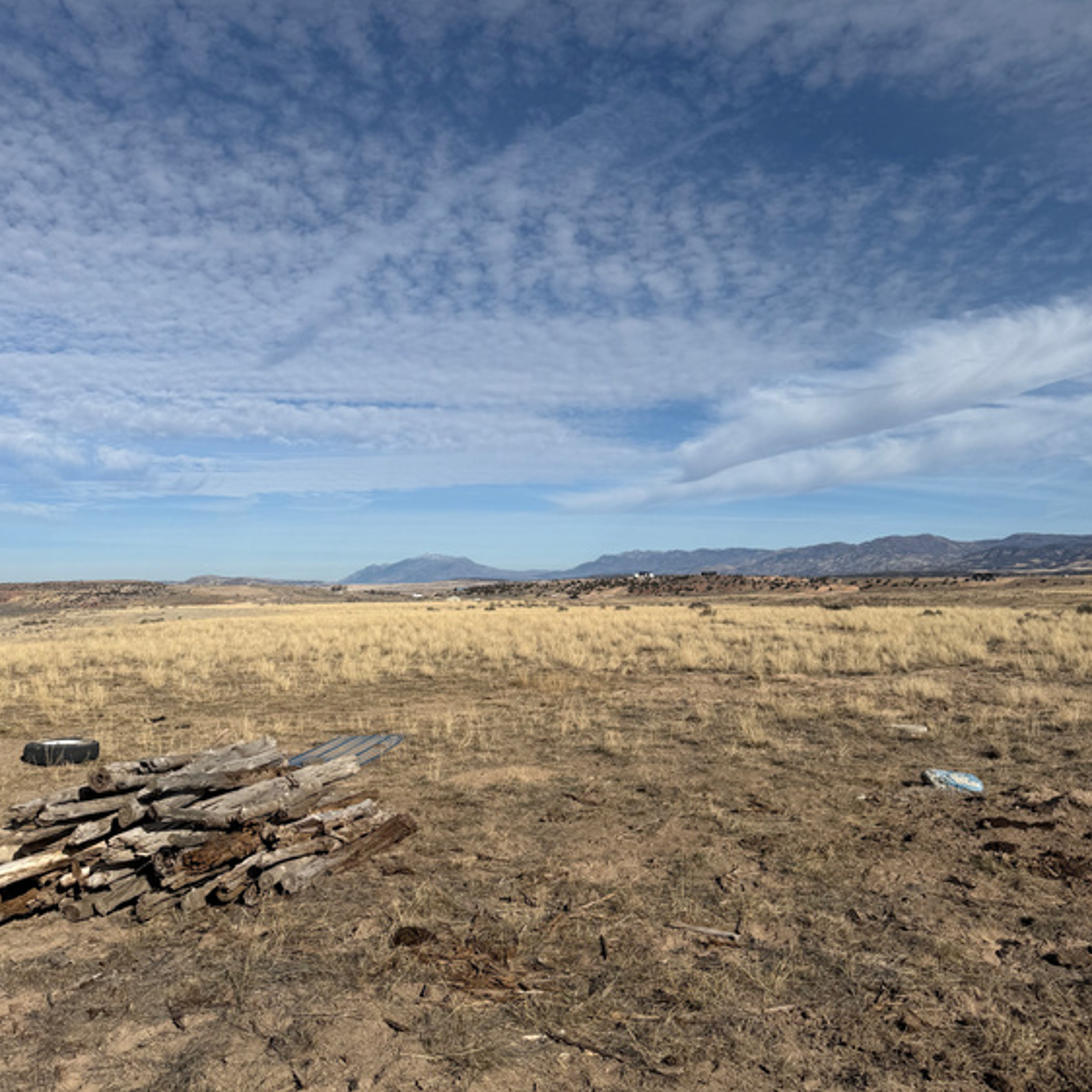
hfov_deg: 55.6
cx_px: 538
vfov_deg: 55.6
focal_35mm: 29
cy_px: 515
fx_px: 1035
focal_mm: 6.76
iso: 80
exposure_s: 1/10309
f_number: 1.78
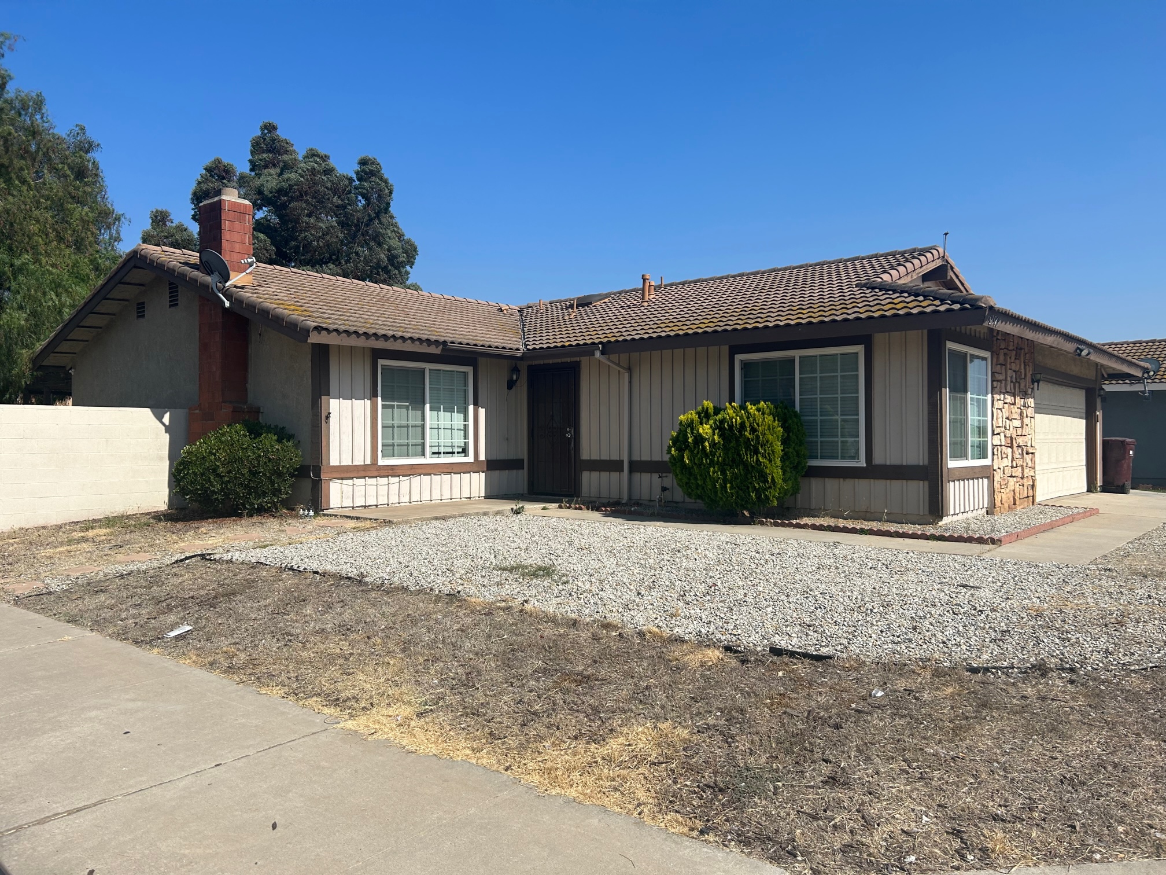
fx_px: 876
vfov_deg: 53.1
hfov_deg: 67.3
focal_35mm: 26
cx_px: 583
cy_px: 438
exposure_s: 1/5882
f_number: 1.5
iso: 50
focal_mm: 5.7
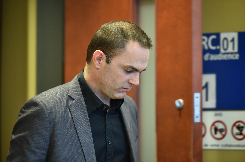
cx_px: 122
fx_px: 1224
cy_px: 81
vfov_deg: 7.6
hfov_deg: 11.4
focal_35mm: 180
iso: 2500
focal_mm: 180
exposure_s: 1/100
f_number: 2.8
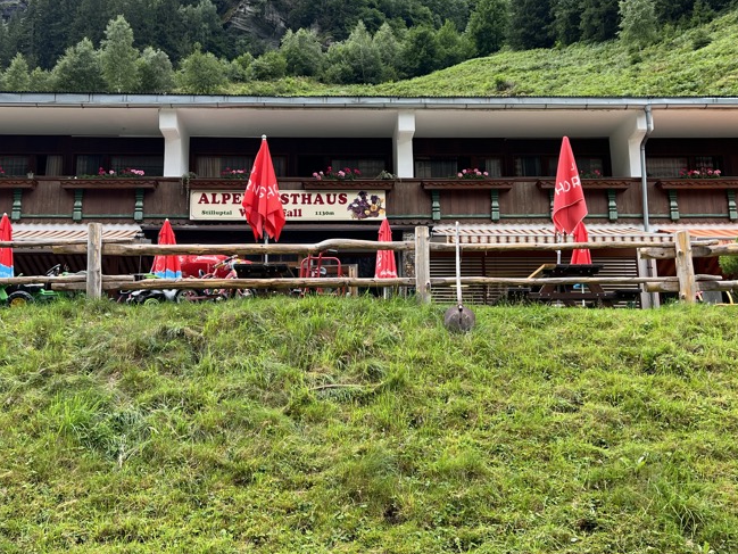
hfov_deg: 45.8
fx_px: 874
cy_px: 264
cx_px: 363
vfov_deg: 35.1
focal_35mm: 41
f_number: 1.5
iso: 40
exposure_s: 1/216
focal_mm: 5.7
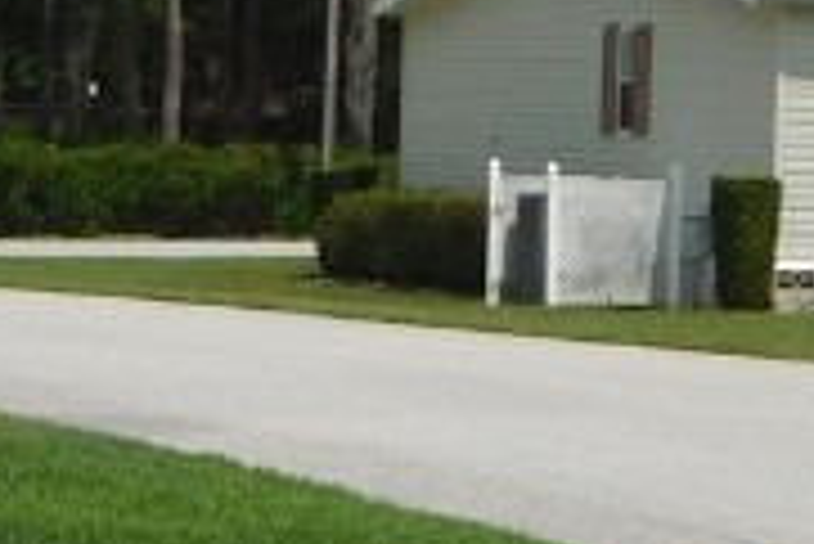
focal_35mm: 212
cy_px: 755
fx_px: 4797
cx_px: -171
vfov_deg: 6.4
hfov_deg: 9.6
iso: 125
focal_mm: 6.3
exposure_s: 1/640
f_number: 7
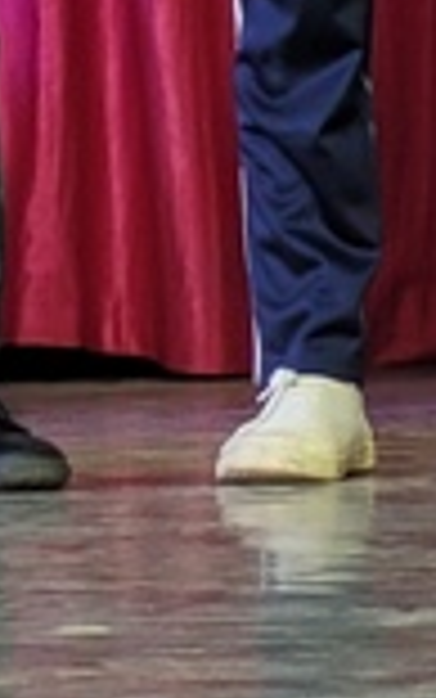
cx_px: -921
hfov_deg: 2.4
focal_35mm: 533
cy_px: -599
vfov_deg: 3.9
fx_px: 10124
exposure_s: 1/50
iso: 64
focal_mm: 7.12
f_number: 2.4
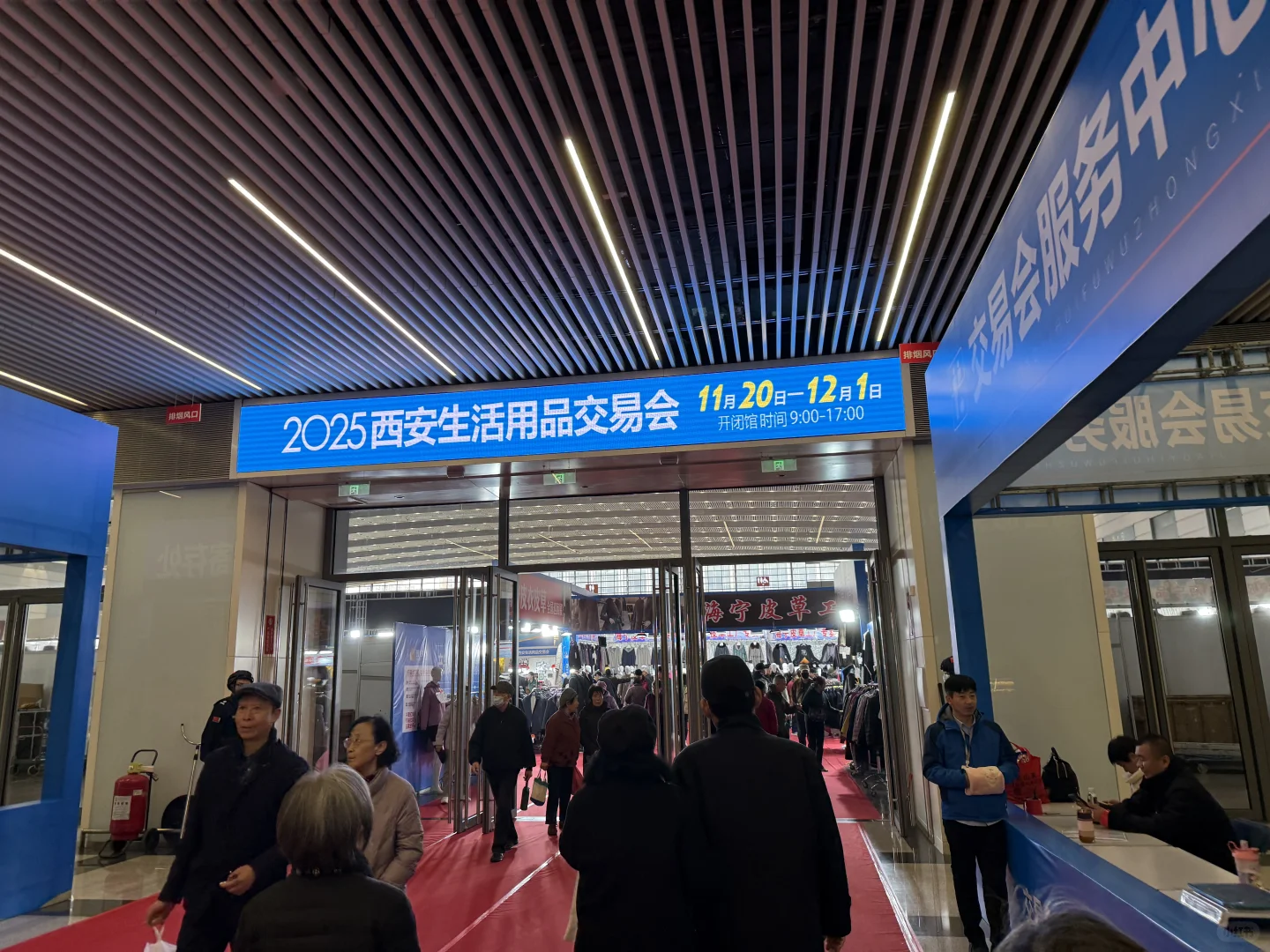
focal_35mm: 24
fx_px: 881
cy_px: 476
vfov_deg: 56.8
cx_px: 635
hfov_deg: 71.6
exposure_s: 1/100
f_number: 1.78
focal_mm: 6.76
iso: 125
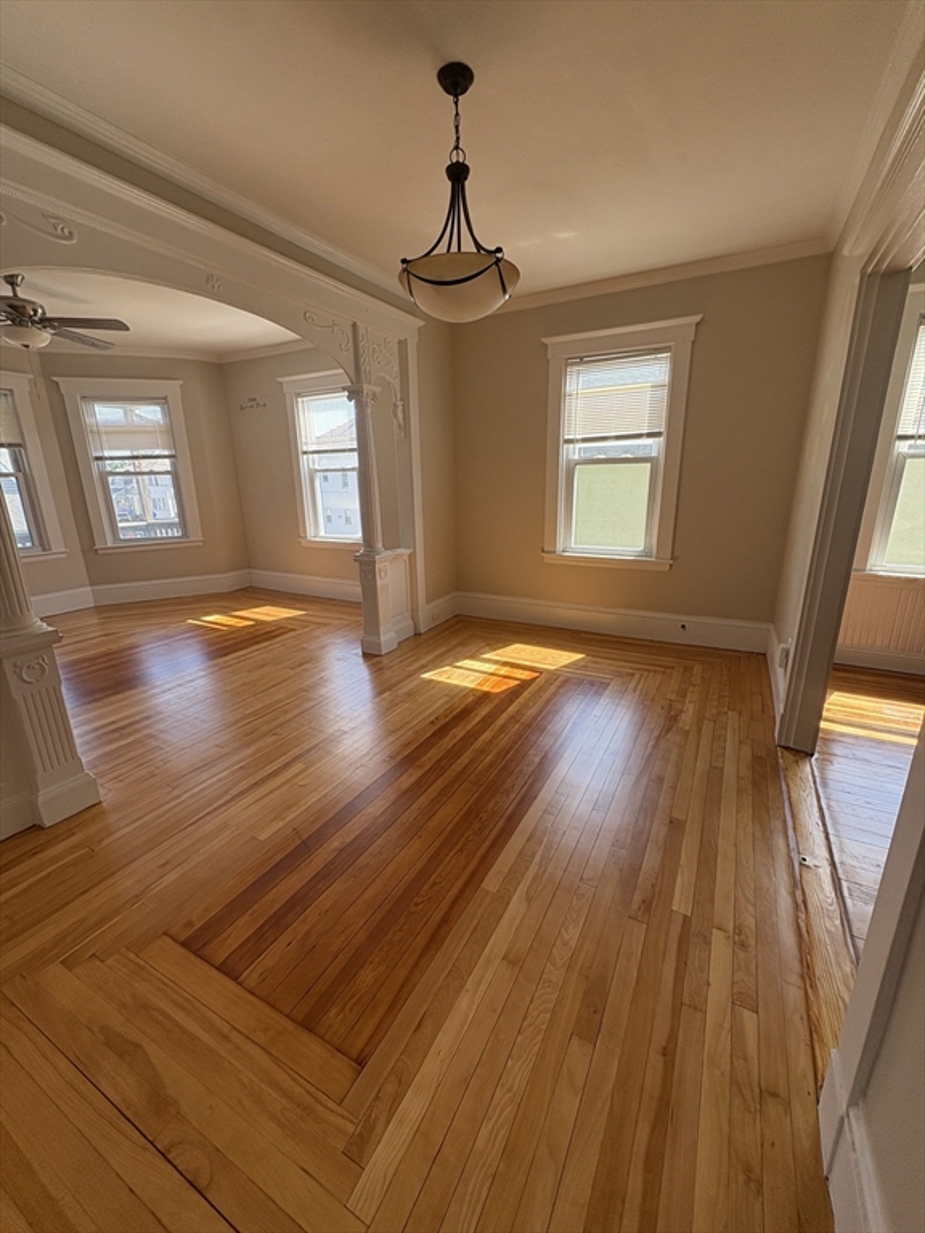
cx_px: 462
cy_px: 616
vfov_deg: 102.1
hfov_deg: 85.7
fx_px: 499
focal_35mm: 14
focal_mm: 2.22
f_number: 2.2
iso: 64
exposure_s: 1/132
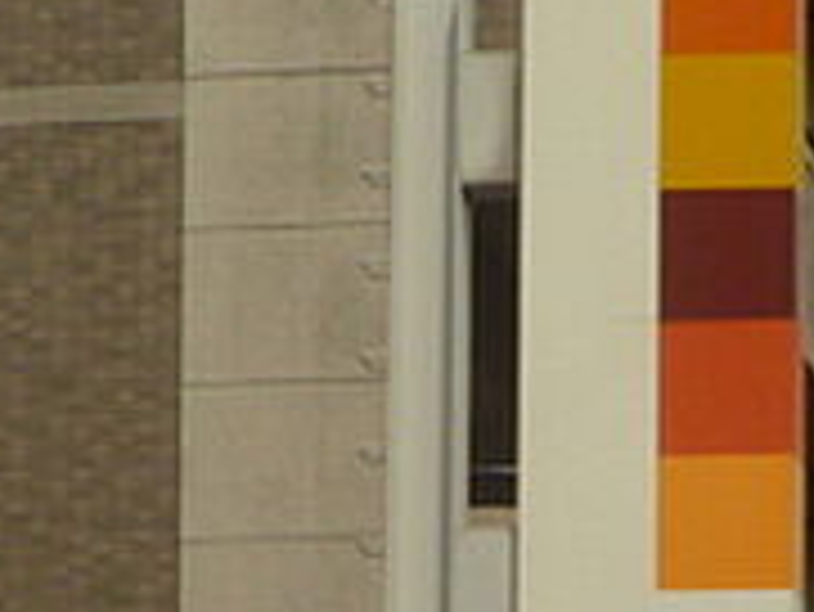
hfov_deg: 4.9
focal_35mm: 407
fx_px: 9577
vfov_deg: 3.7
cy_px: 662
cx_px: 679
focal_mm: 10.4
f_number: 5.6
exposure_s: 1/640
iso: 80
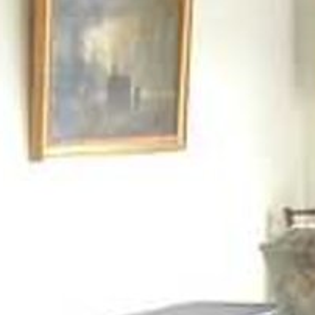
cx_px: 365
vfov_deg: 8.8
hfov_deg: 9.4
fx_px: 1894
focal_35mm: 184
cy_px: 695
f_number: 2.6
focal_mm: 5.8
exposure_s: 1/40
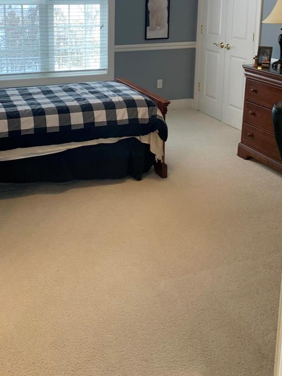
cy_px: 82
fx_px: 456
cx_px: 97
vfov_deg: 43.0
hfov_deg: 34.1
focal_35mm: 42
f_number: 1.8
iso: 50
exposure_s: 1/60
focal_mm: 4.25
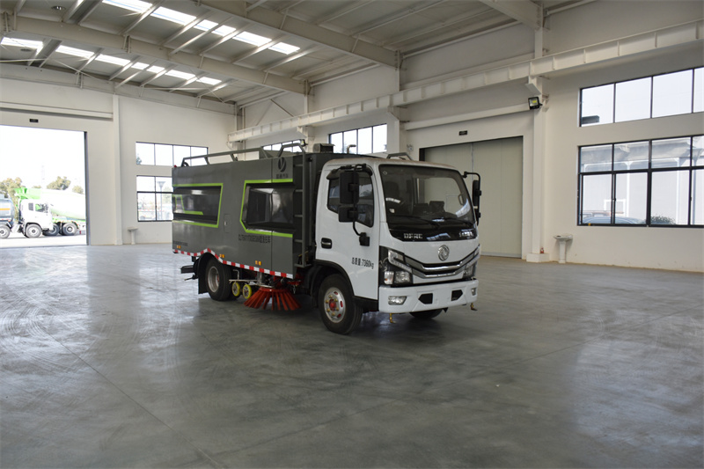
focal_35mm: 27
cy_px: 234
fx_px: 528
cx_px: 352
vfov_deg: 47.9
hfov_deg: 67.4
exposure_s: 1/250
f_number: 5.6
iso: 200
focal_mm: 18
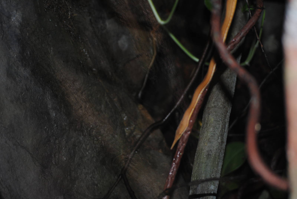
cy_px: 100
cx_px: 148
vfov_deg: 16.6
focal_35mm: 82
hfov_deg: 24.6
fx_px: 681
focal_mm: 55
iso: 200
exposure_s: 1/60
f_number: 4
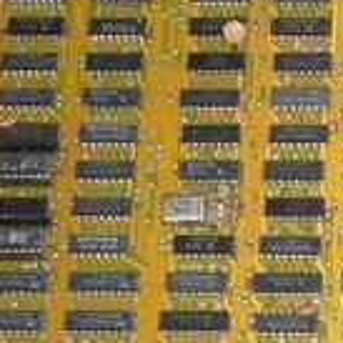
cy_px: 243
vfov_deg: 12.1
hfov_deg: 11.7
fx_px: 1614
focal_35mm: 144
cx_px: 478
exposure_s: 1/60
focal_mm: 8.9
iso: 200
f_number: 4
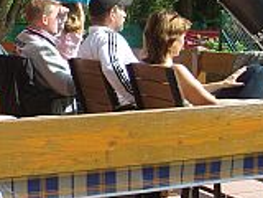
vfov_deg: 17.2
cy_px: 43
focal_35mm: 85
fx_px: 646
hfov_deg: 21.5
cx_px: -44
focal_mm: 7.3
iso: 100
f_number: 7
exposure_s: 1/125
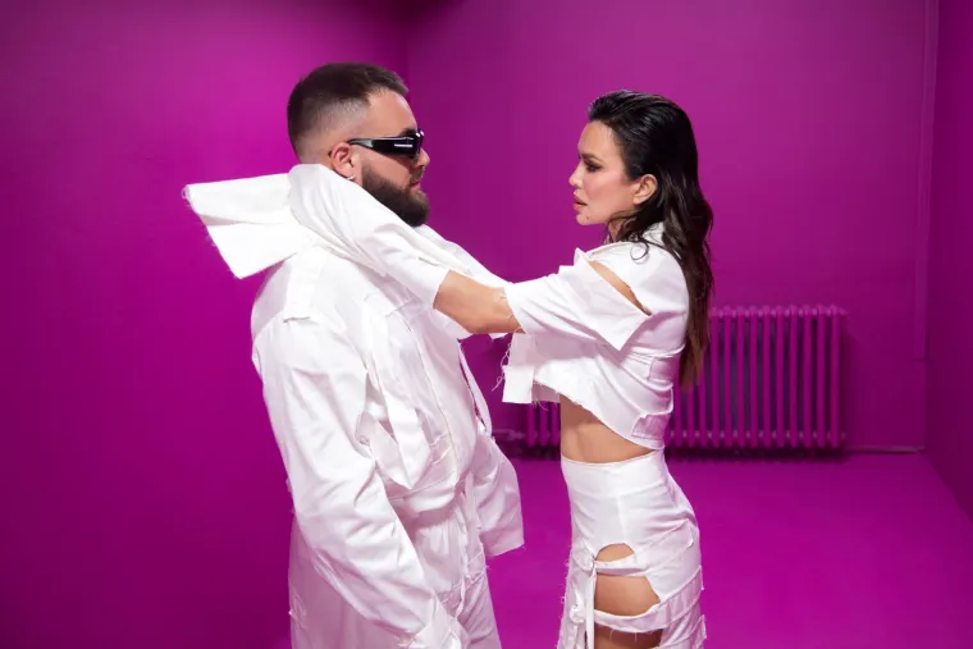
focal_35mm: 40
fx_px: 1081
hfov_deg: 48.5
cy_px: 324
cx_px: 486
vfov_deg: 33.4
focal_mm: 40
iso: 1000
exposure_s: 1/200
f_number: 4.5
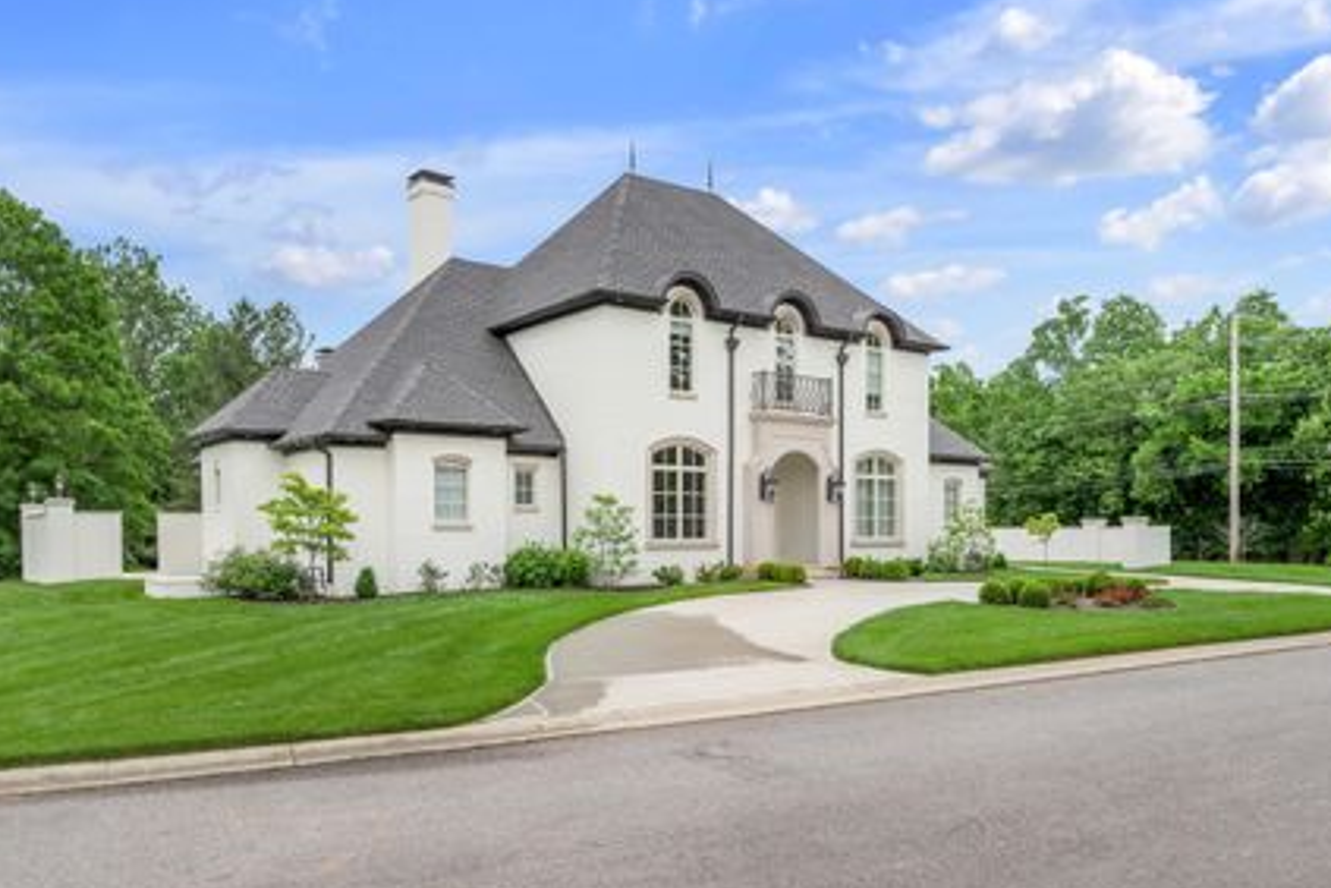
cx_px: 654
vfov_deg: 49.5
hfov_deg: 69.4
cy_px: 424
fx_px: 961
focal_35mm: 26
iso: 100
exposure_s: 1/80
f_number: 7.1
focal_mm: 22
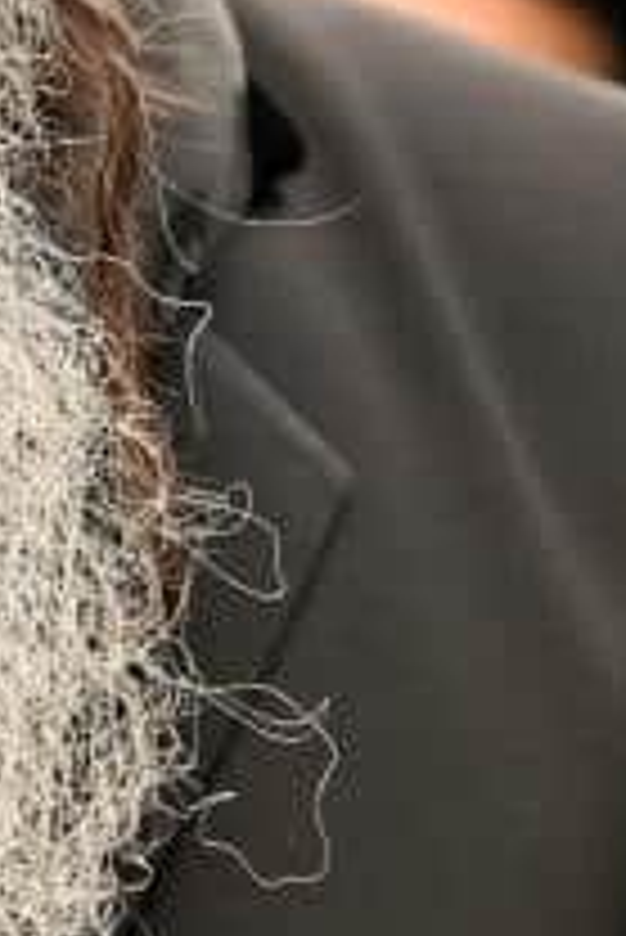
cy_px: -387
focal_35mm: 212
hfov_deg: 6.3
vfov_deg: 9.5
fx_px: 5520
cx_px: -516
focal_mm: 43
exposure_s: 1/160
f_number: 4
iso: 500
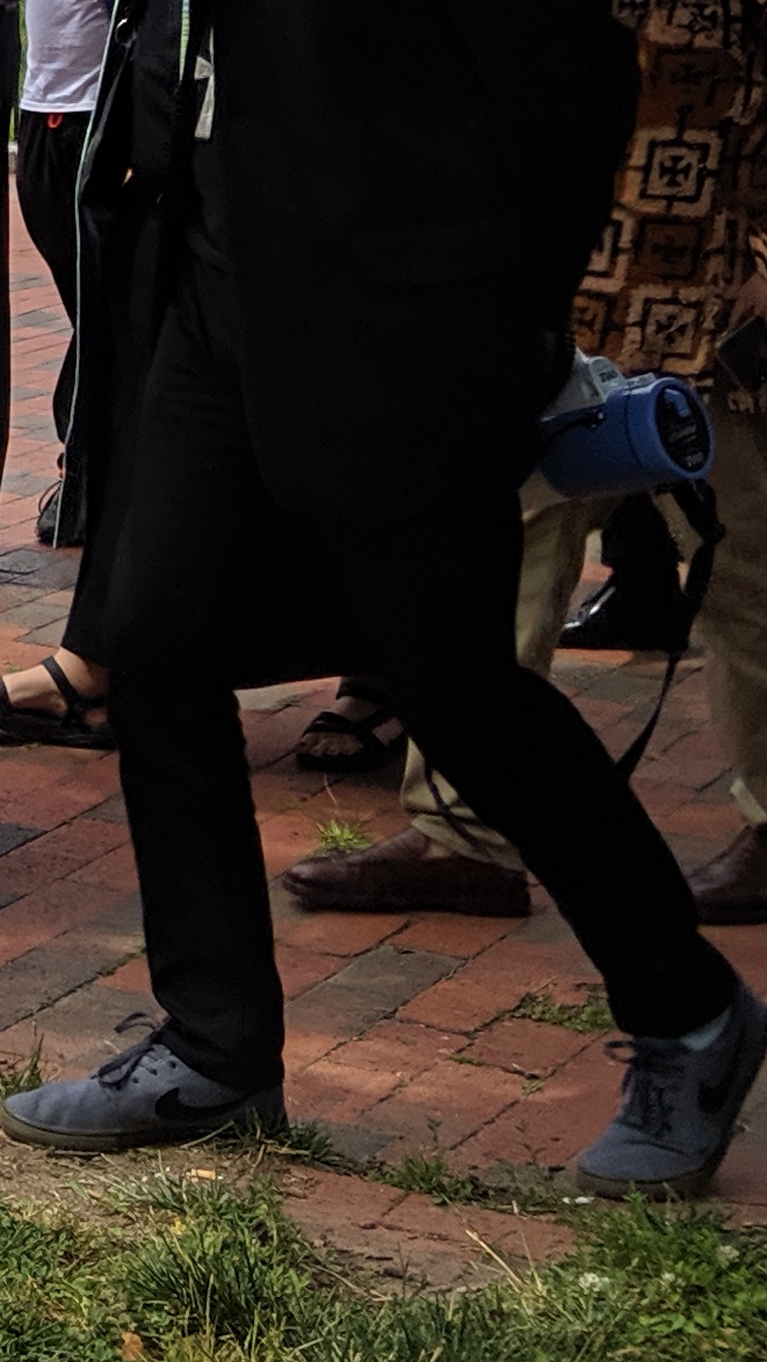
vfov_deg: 20.2
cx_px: -893
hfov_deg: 10.7
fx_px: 3649
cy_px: -121
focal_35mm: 101
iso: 65
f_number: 1.8
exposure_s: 1/3906
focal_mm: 4.44
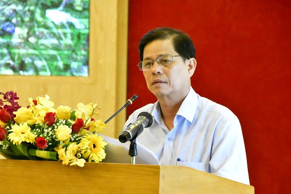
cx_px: 146
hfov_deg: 6.9
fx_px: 2425
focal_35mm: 300
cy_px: 97
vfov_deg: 4.6
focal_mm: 200
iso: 51200
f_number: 9
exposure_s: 1/250
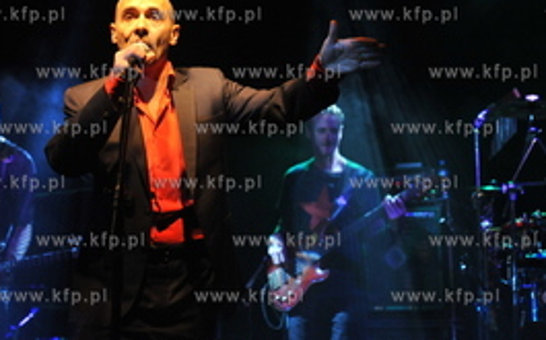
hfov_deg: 26.6
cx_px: 163
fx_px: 1145
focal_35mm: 77
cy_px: 99
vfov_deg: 16.8
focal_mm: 50
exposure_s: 1/200
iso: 2500
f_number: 4
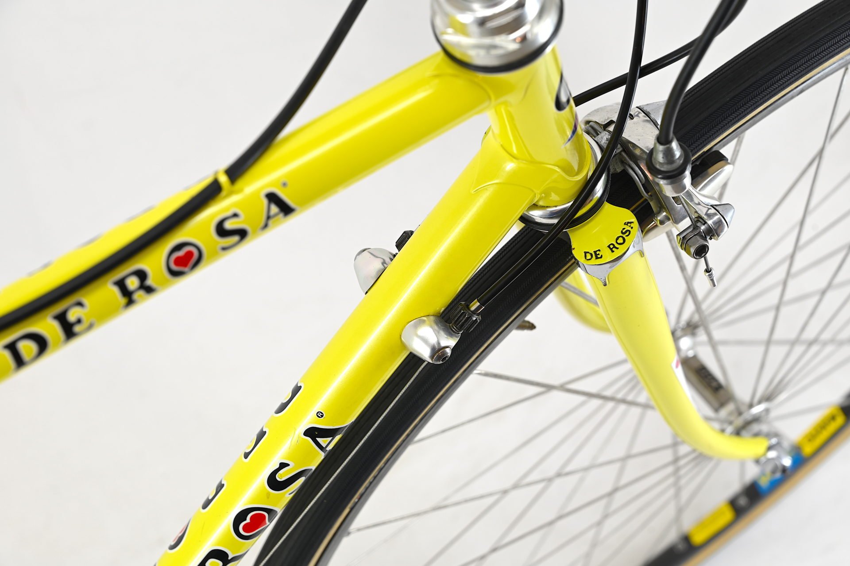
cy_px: 283
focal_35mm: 70
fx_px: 1652
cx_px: 425
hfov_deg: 28.9
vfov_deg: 19.4
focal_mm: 70
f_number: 8
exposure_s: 1/30
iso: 220
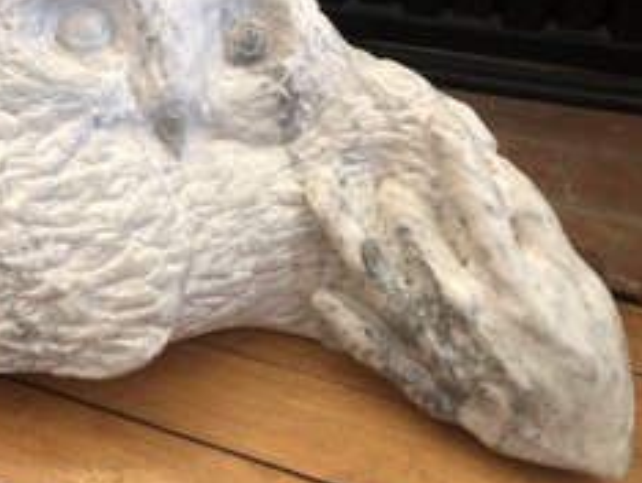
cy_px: 163
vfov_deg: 34.9
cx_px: 221
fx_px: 761
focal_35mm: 41
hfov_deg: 45.1
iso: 100
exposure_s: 1/13
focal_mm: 3.99
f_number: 1.8
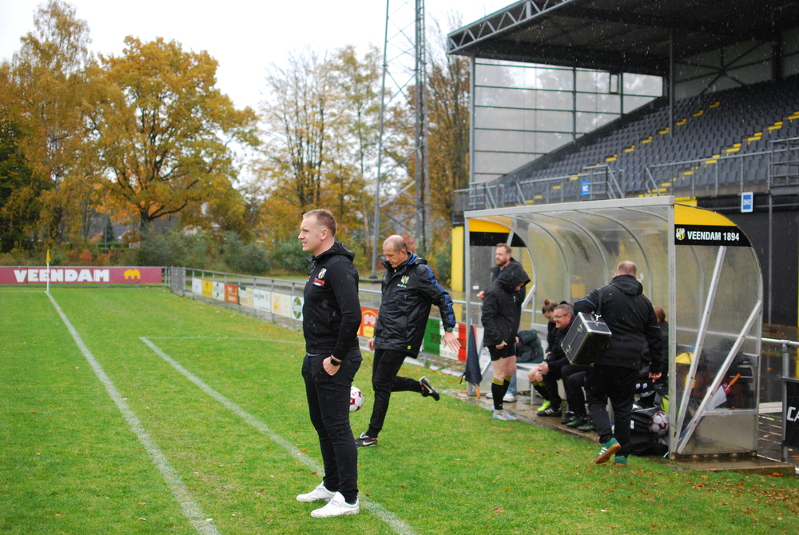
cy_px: 268
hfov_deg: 37.8
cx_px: 400
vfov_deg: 25.8
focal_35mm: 52
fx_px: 1166
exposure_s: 1/500
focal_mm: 35
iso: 640
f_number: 2
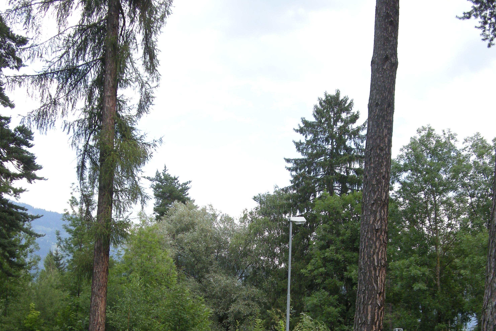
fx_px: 716
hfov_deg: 38.2
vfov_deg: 25.2
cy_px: 299
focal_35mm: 52
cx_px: 248
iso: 64
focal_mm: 7.9
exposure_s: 1/285
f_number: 2.8
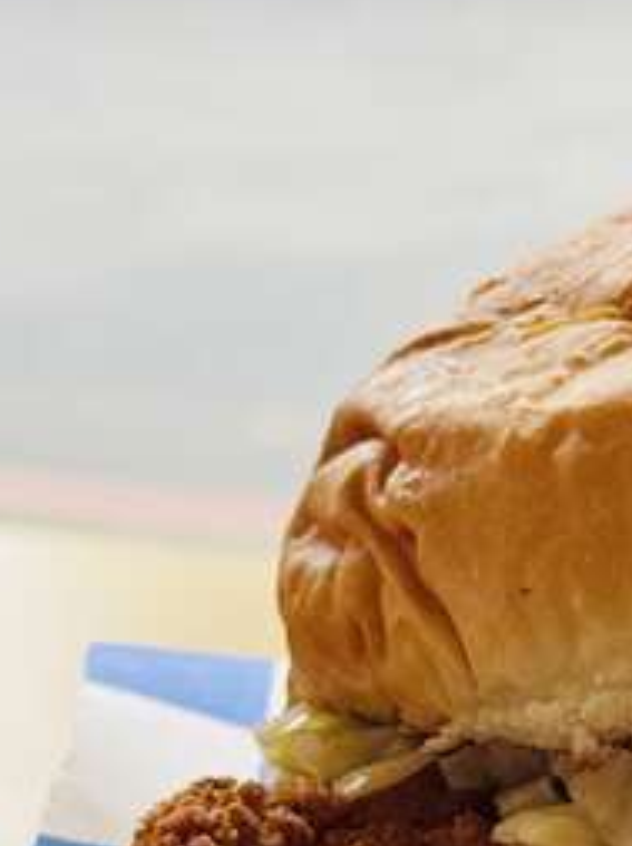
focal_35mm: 152
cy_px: 963
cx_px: 893
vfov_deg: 12.7
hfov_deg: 9.5
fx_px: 3710
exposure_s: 1/120
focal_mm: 6.76
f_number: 1.78
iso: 64
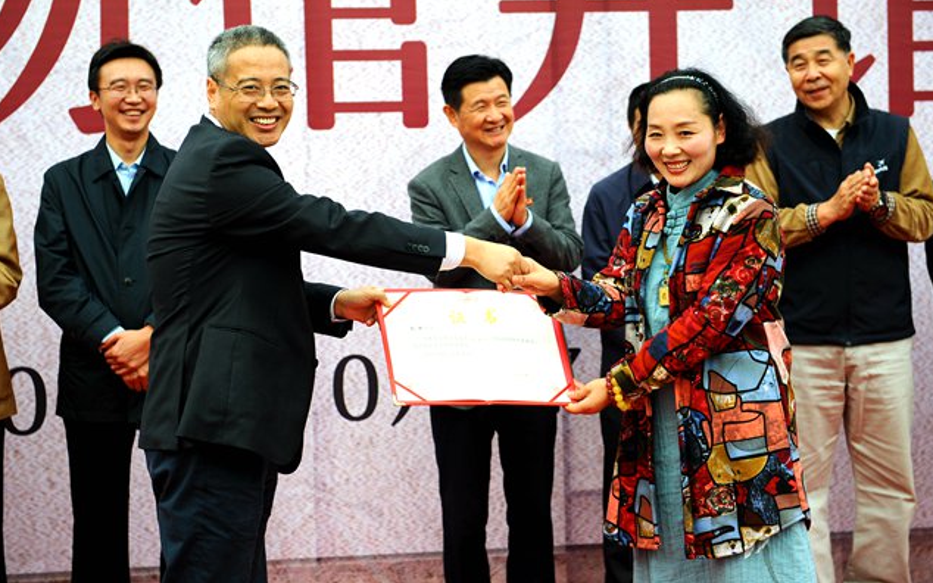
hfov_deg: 28.6
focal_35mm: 72
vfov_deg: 18.1
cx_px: 466
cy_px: 287
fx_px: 1830
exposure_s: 1/800
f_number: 4
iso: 400
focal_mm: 70
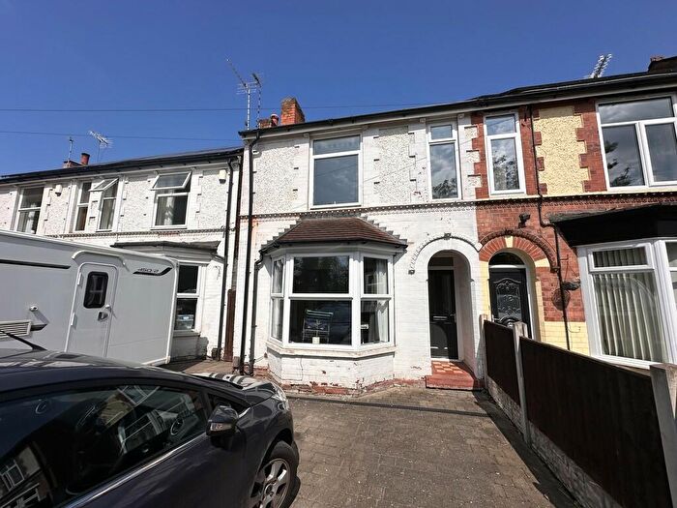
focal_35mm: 14
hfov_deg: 102.1
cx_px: 338
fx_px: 274
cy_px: 254
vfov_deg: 85.7
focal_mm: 2.22
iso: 50
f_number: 2.2
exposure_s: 1/4831
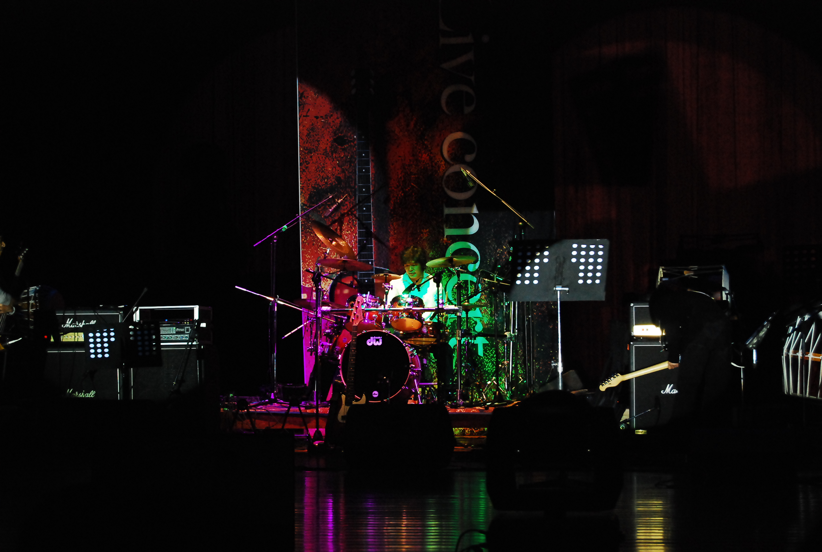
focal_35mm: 82
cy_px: 276
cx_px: 411
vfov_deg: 16.6
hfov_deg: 24.6
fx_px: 1888
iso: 1600
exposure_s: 1/100
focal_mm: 55
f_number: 5.6
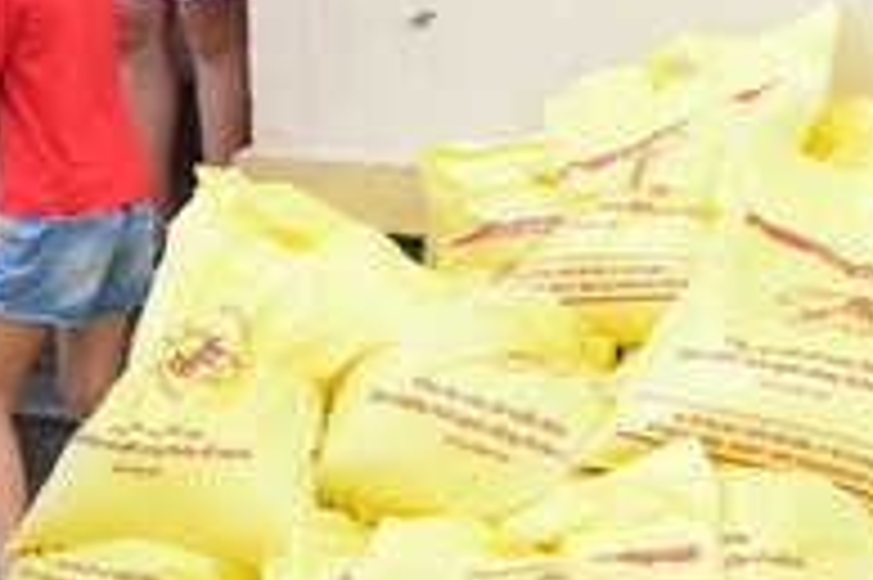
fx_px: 3901
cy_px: -193
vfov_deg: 8.4
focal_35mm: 161
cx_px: -441
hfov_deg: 12.2
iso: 250
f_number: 7.1
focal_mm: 48
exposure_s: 1/200
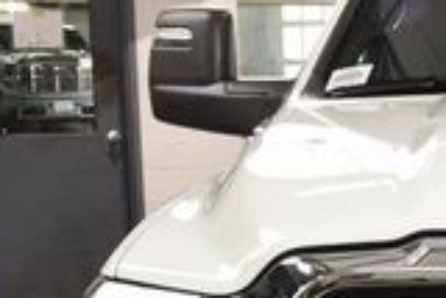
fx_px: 1637
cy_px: 363
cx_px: 683
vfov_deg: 10.2
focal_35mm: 132
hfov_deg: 14.4
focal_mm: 22
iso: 900
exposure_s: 1/60
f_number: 8
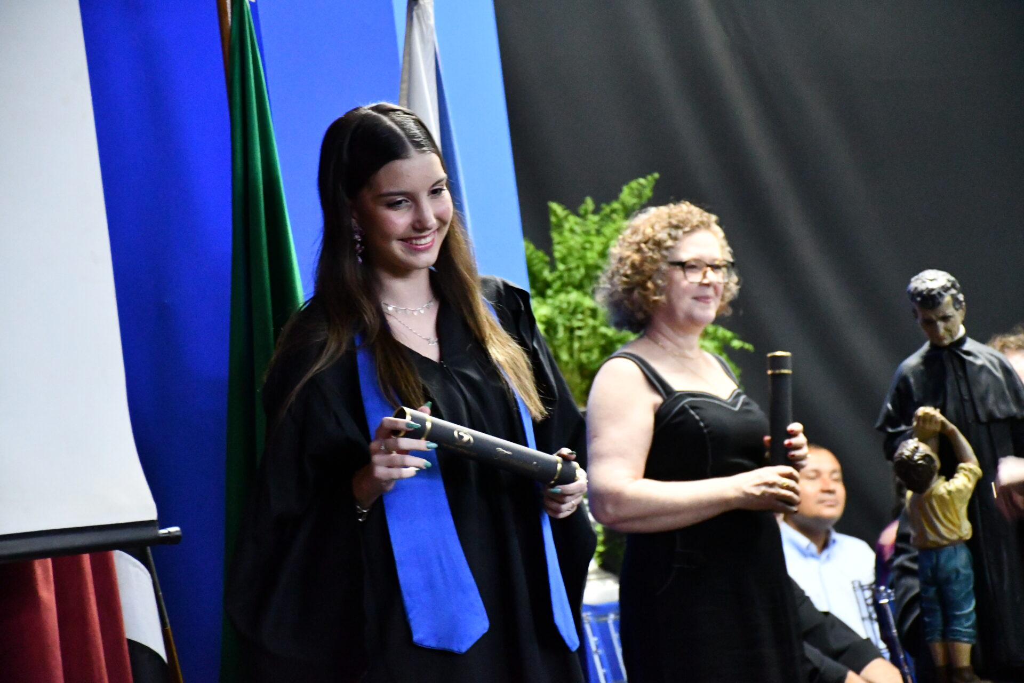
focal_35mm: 135
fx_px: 3840
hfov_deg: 15.2
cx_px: 512
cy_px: 342
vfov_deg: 10.2
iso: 12800
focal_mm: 90
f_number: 5.3
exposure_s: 1/40
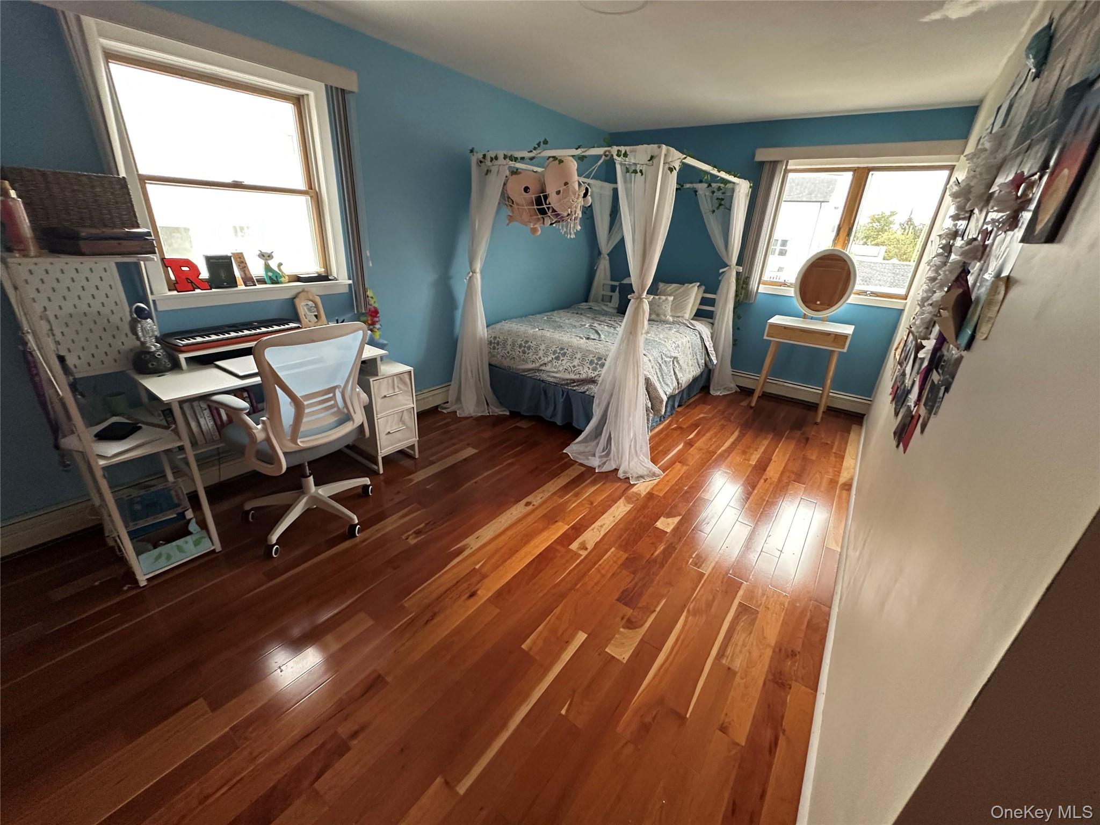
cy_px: 412
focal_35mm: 14
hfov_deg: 102.1
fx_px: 445
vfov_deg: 85.7
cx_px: 550
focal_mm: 2.22
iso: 320
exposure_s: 1/67
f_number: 2.2
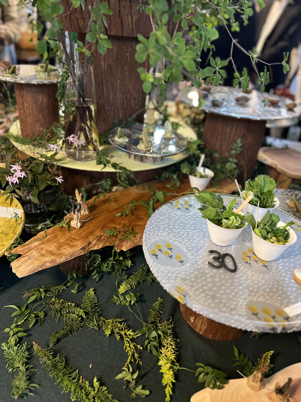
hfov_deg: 53.1
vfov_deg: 67.3
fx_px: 301
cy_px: 201
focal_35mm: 26
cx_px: 150
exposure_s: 1/33
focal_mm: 5.7
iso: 400
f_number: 1.5
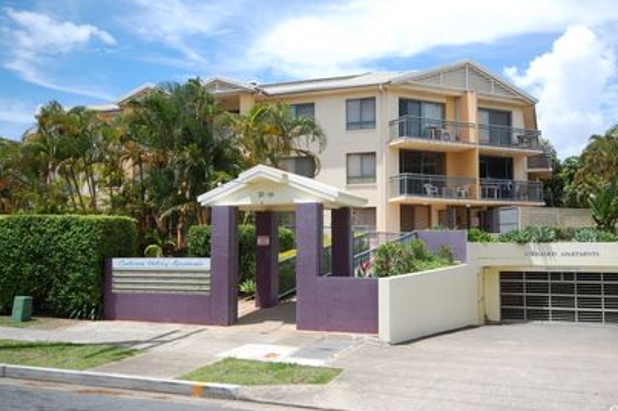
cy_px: 202
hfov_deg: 54.3
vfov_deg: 37.8
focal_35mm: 35
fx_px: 600
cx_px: 345
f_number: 9
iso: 200
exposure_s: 1/320
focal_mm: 20
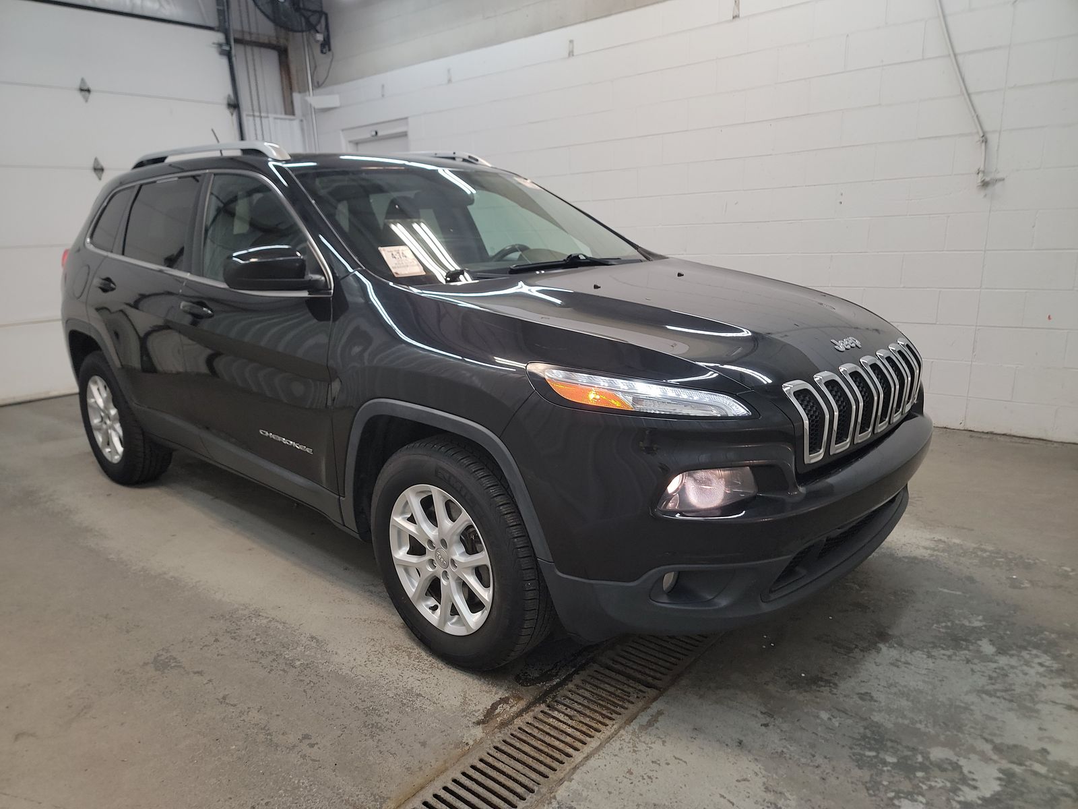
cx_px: 539
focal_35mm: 24
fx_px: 747
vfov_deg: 56.8
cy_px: 404
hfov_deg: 71.6
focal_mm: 6.7
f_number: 1.8
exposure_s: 1/59
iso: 141
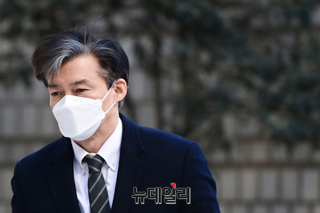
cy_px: 106
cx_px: 160
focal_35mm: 400
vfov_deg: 3.4
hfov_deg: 5.2
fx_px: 3556
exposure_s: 1/320
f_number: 5.6
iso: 1800
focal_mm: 400
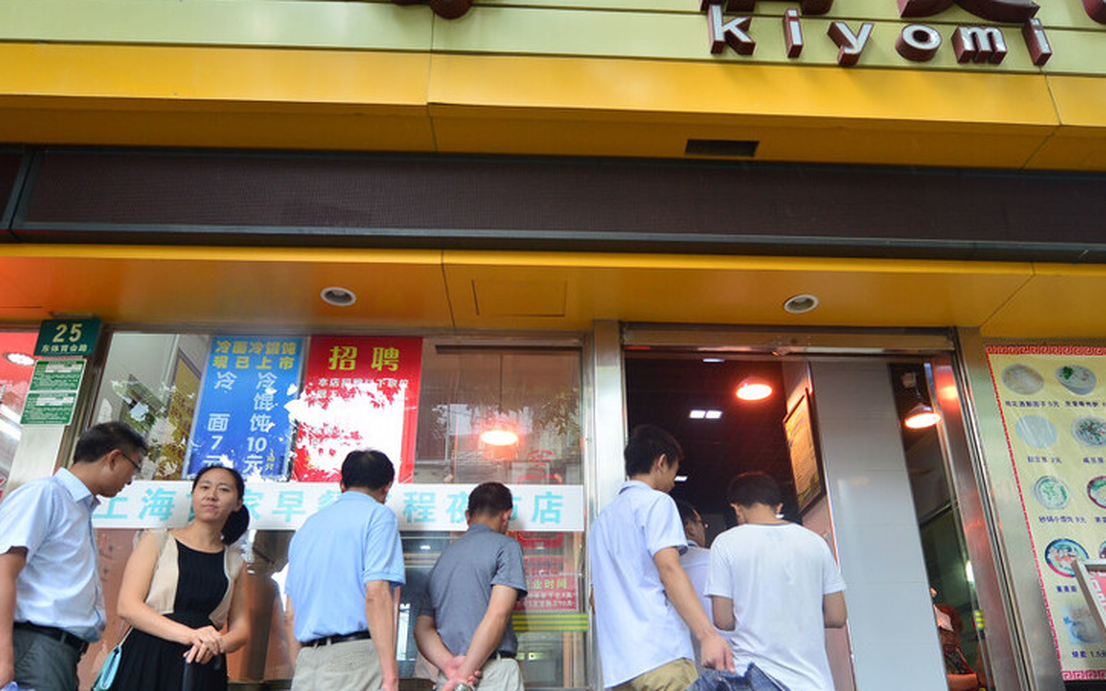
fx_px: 814
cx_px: 589
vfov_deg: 45.6
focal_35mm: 27
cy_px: 434
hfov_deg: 68.3
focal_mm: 16
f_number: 2.8
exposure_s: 1/200
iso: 400
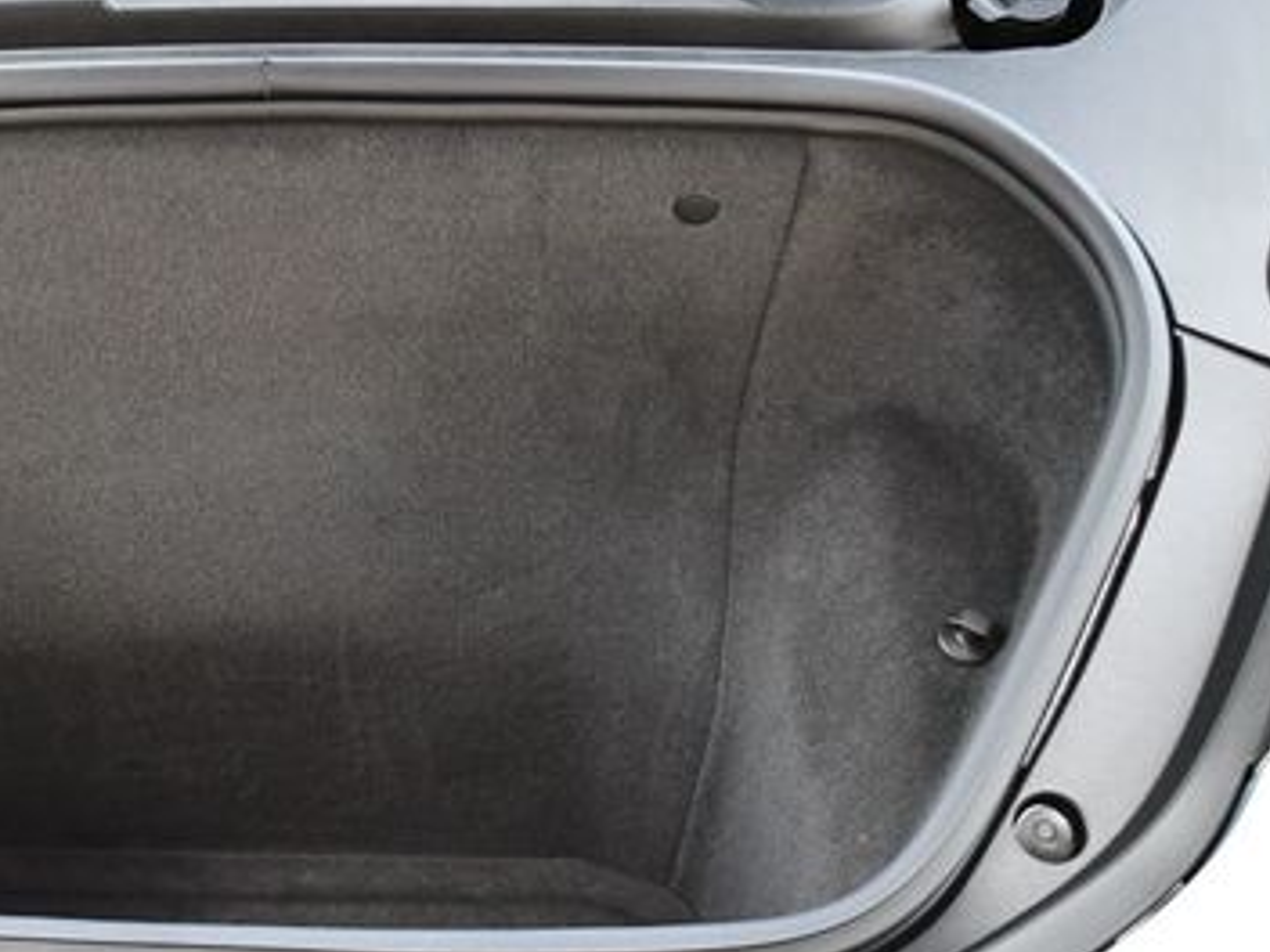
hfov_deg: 29.9
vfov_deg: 23.3
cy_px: 476
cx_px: 220
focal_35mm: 63
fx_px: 2311
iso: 720
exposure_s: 1/250
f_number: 3.5
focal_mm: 18
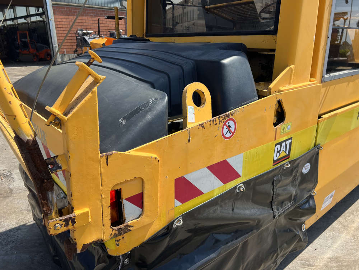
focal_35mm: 26
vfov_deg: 53.1
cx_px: 180
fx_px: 270
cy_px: 135
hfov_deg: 67.3
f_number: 1.5
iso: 50
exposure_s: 1/2299
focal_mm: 5.7
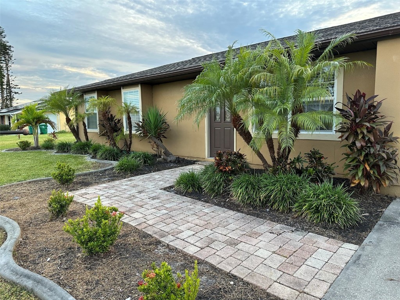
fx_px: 277
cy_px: 150
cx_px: 200
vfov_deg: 56.8
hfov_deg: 71.6
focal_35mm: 24
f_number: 1.78
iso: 200
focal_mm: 6.86
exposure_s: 1/121
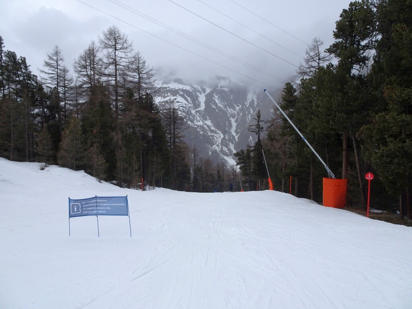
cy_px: 154
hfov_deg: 71.6
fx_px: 286
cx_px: 206
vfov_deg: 56.8
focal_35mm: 24
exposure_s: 1/400
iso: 80
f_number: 3.5
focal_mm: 4.1
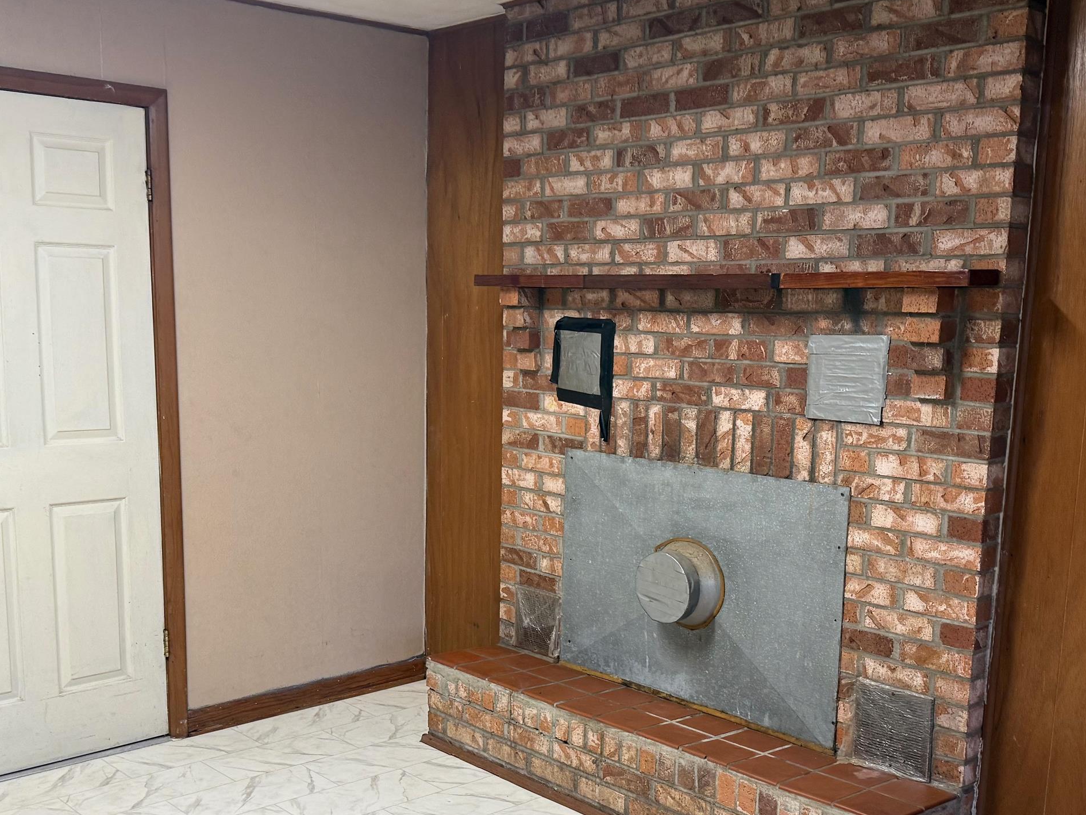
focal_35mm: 39
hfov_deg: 47.9
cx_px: 541
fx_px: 1224
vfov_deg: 36.6
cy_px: 521
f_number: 1.78
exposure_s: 1/60
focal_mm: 6.76
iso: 125
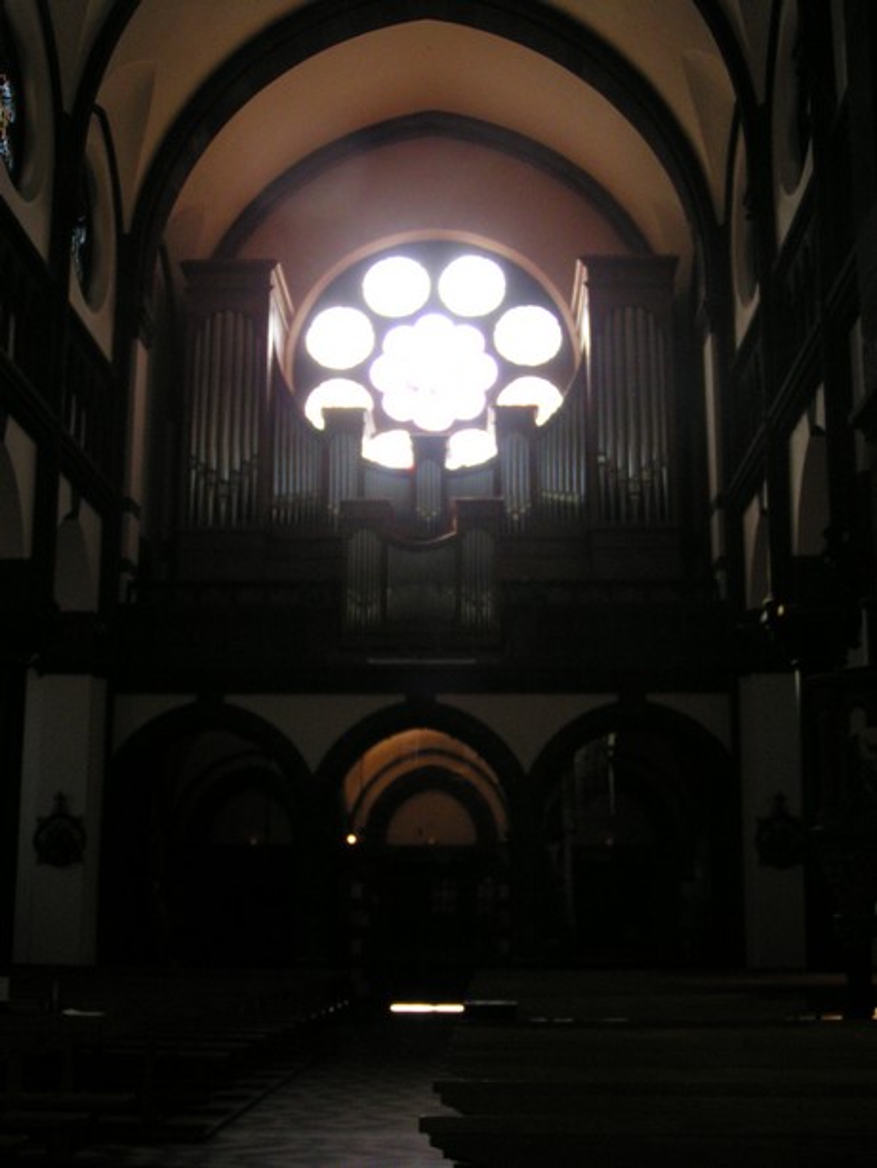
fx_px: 1520
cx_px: 438
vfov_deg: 42.1
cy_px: 584
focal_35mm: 45
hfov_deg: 32.2
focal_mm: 6.9
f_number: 2.8
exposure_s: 1/25
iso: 200
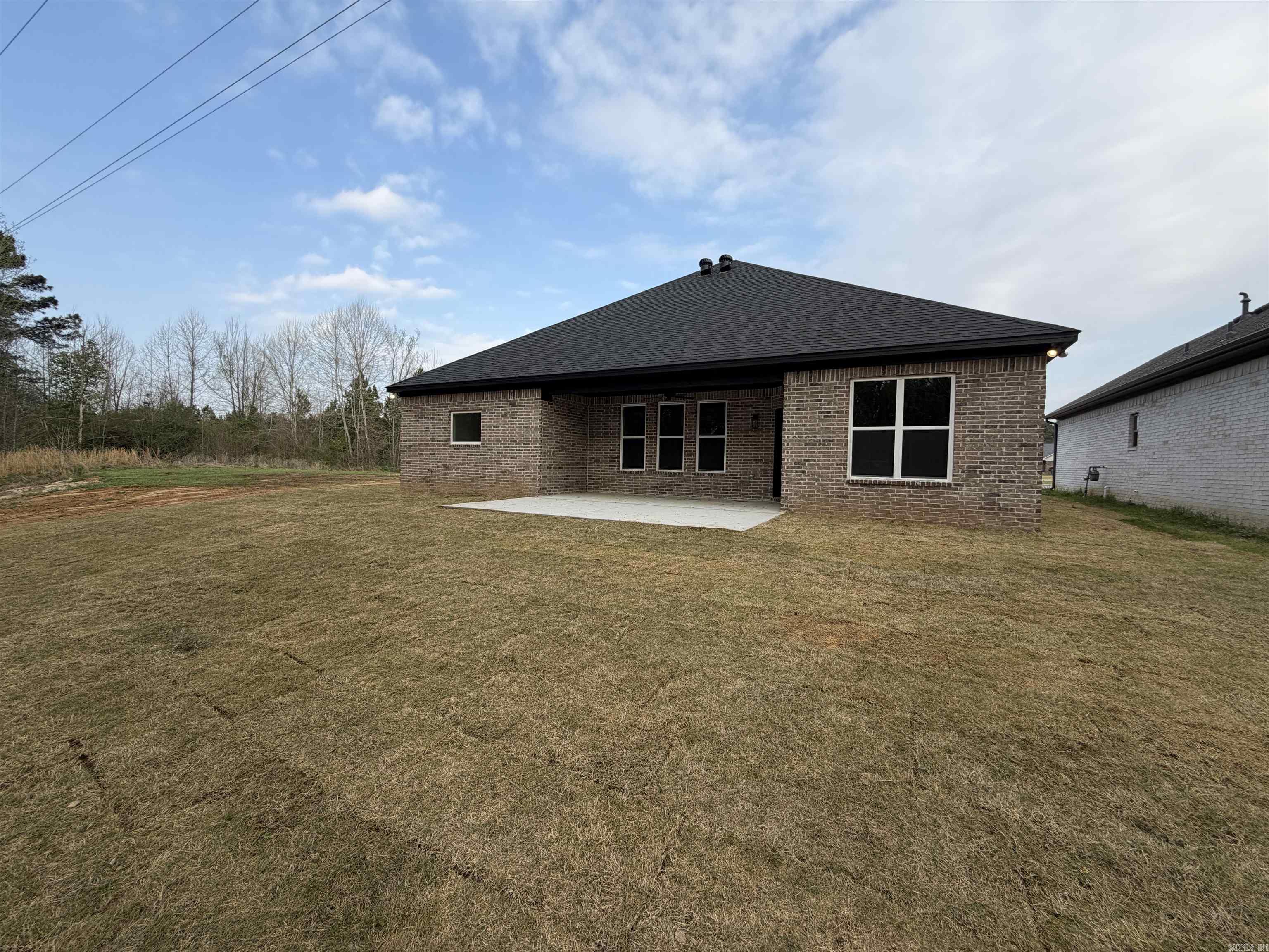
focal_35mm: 14
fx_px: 513
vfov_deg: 85.7
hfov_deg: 102.1
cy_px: 476
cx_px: 634
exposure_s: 1/770
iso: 40
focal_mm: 2.22
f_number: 2.2
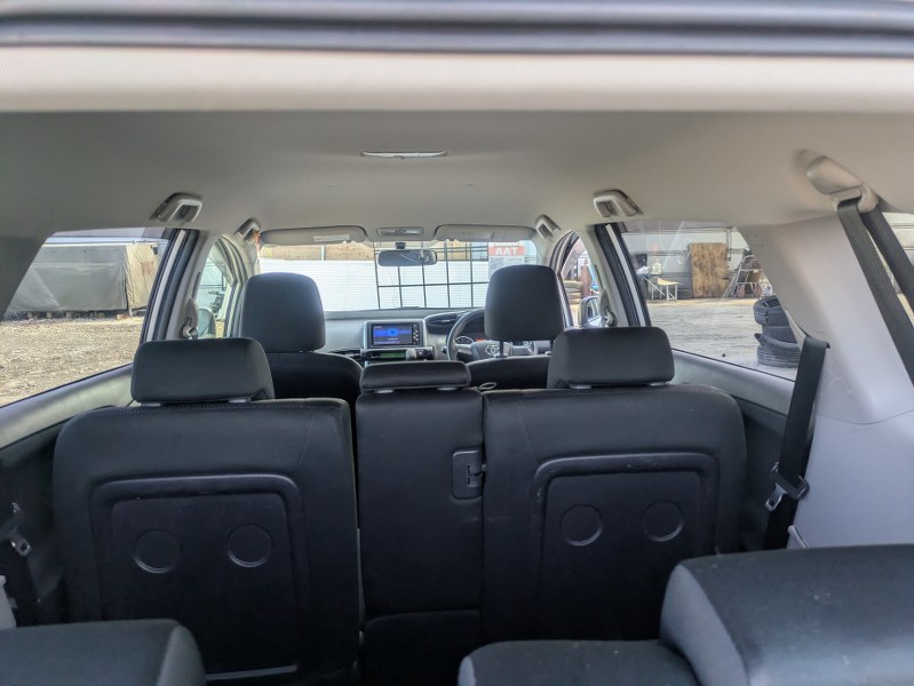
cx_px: 457
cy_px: 343
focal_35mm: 25
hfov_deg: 69.4
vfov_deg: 54.9
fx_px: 660
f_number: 1.89
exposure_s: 1/211
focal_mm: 5.43
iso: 55
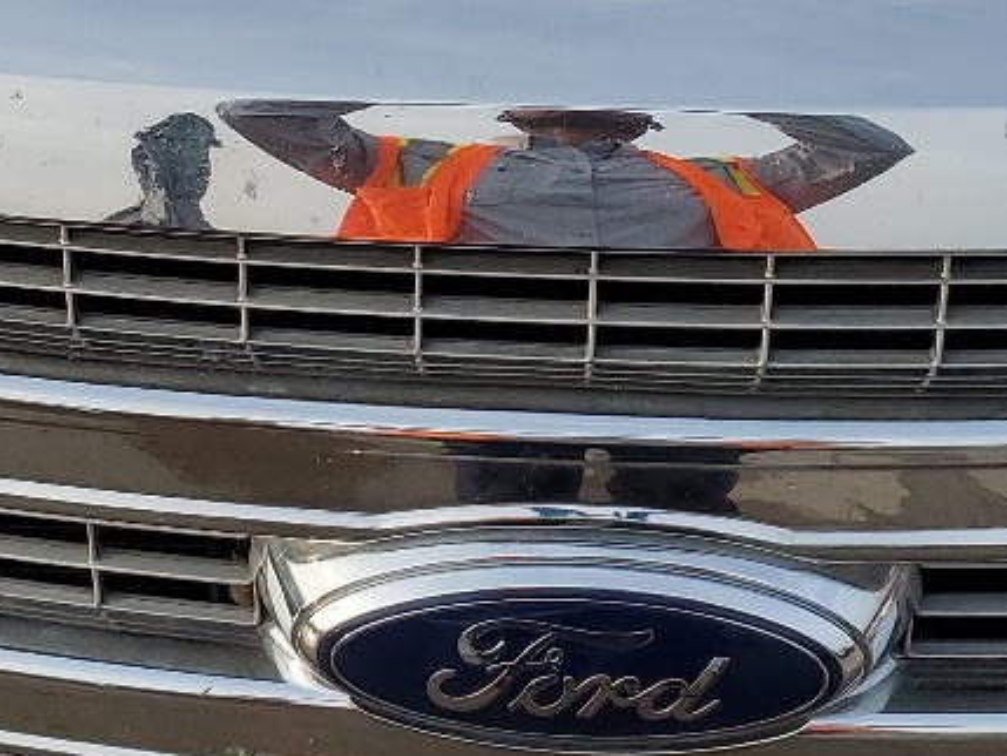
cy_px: 38
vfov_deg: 15.0
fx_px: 2823
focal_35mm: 97
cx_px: 629
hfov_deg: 20.2
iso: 50
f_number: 1.5
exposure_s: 1/1667
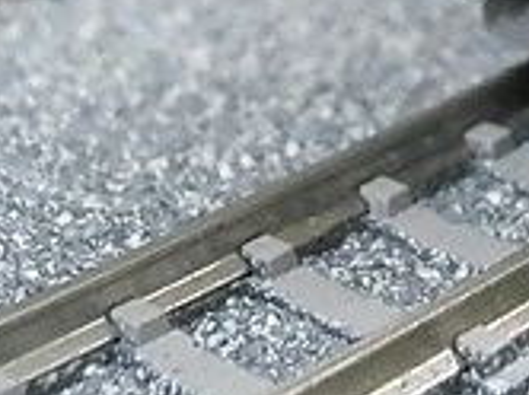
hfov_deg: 12.6
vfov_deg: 9.3
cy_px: -330
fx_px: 2320
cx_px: 703
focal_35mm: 152
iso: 3200
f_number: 3.9
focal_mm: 7.3
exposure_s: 1/80
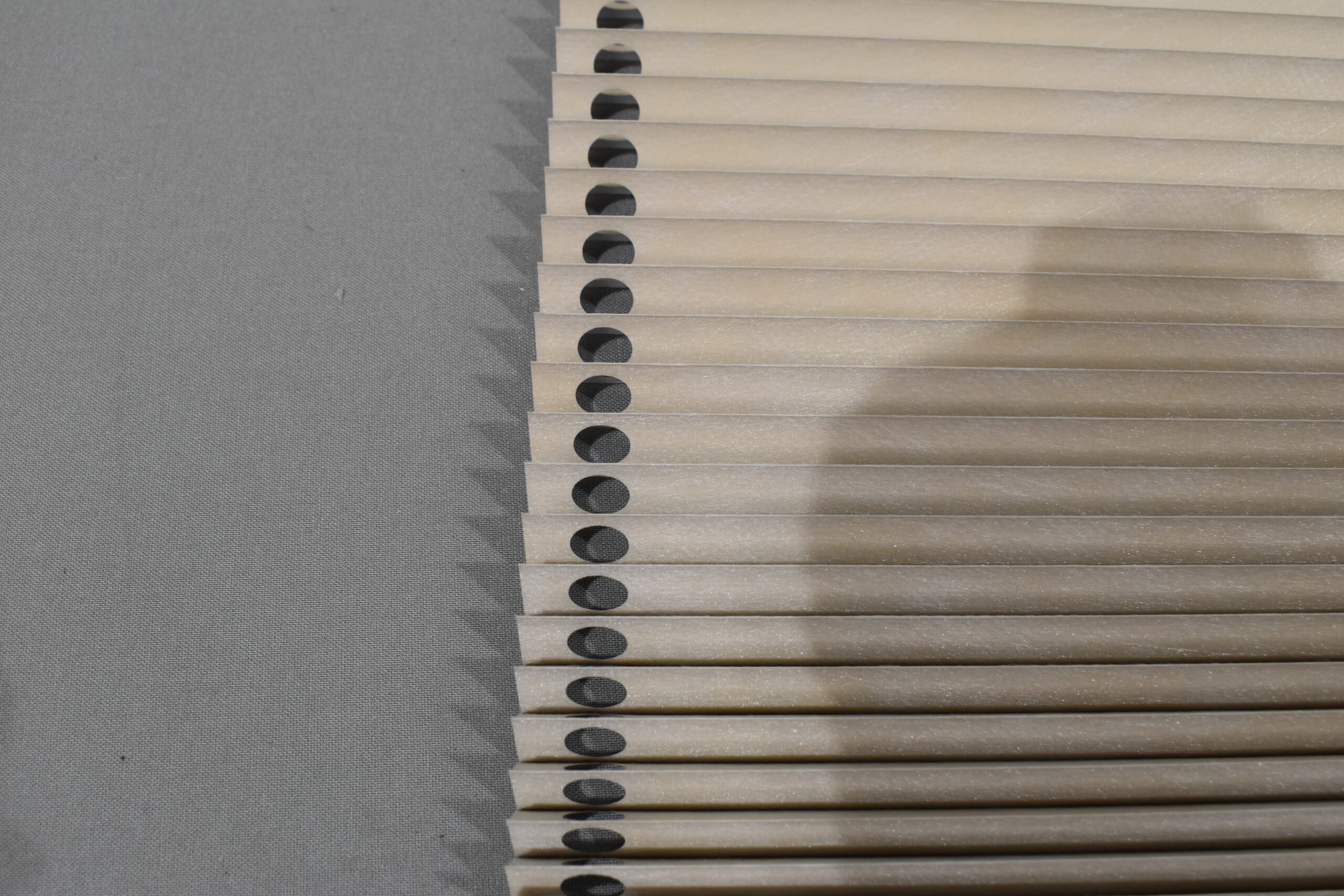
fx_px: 1344
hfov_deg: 53.1
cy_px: 448
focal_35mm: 36
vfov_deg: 36.9
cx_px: 672
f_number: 8
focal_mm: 24
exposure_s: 1/60
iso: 360
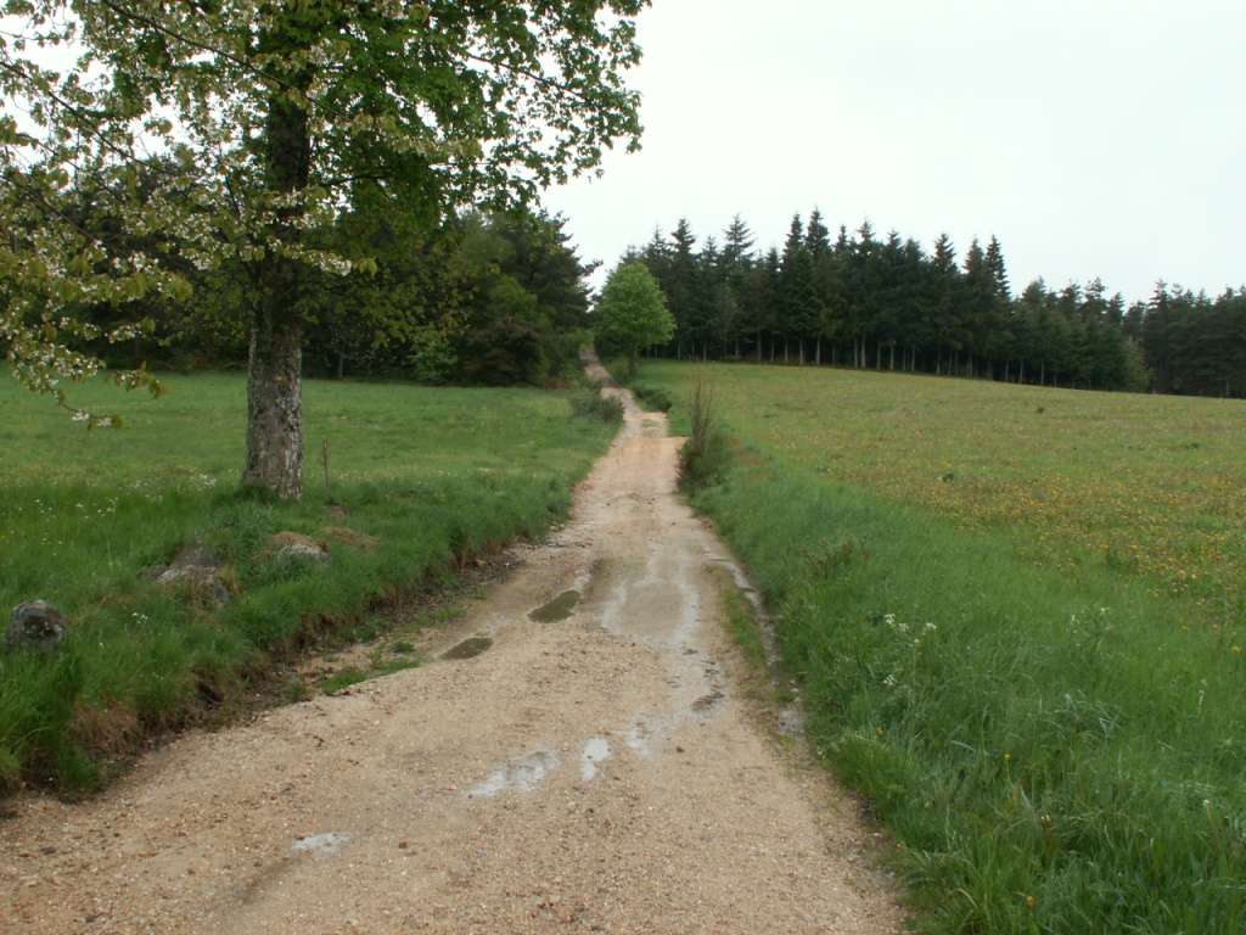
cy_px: 468
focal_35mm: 35
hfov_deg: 52.6
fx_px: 1260
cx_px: 623
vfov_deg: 40.7
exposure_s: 1/50
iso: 50
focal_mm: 5.86
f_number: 7.1
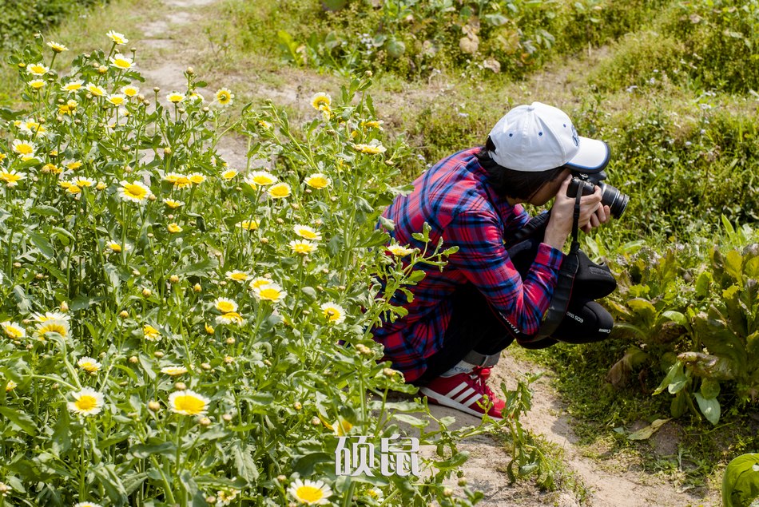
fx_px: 1582
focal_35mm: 75
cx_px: 380
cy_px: 254
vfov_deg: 18.2
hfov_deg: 27.0
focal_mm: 50
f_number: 6.3
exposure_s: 1/250
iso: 100
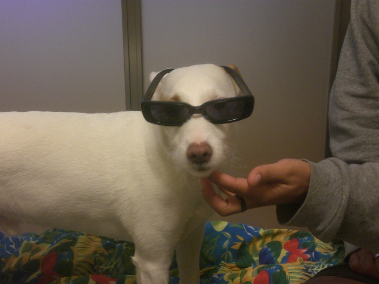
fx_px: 821
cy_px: 142
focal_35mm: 75
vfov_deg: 19.6
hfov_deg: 26.0
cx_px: 190
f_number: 4.5
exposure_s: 1/10
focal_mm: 12.47
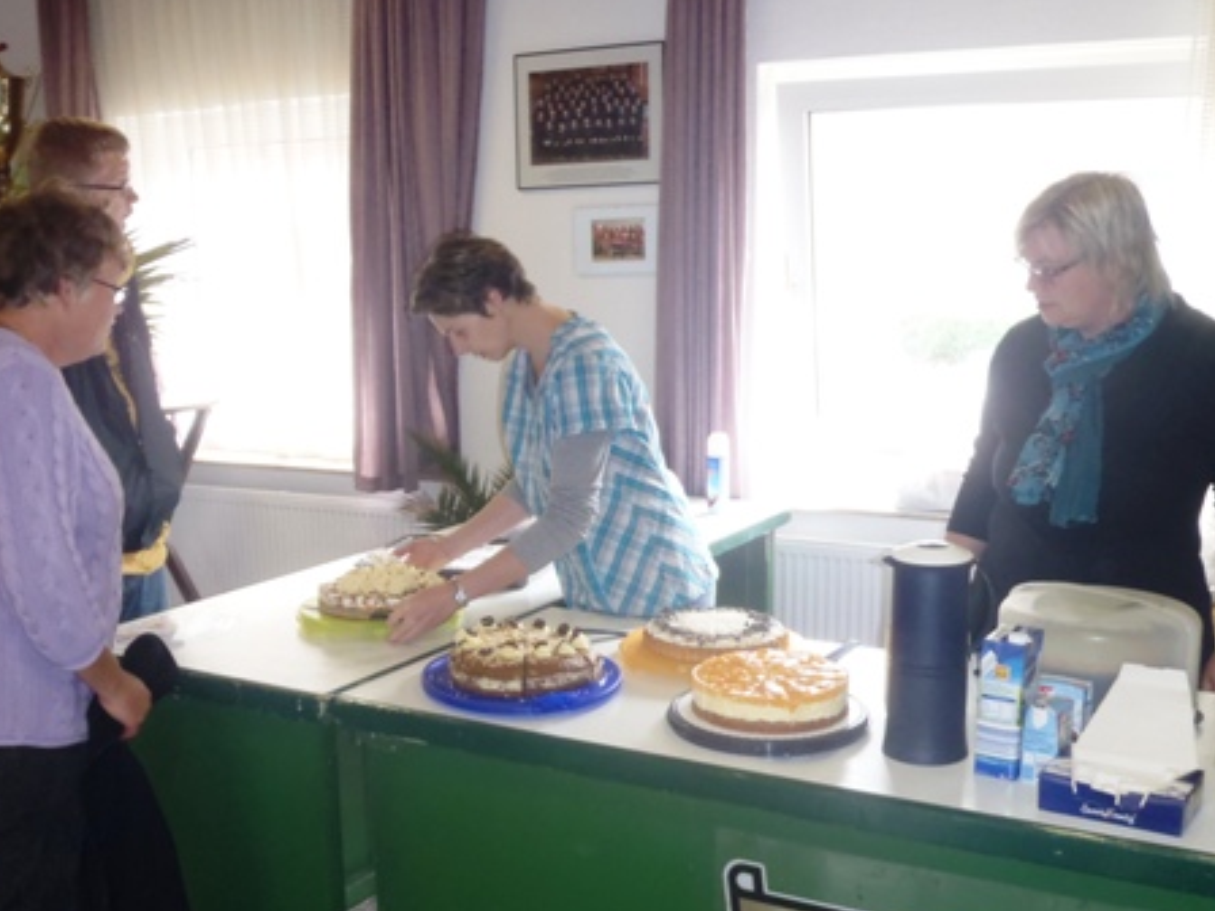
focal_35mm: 40
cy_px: 594
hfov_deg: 46.8
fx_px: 1404
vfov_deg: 35.7
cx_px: 567
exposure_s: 1/30
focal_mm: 5
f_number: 3.5
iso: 125
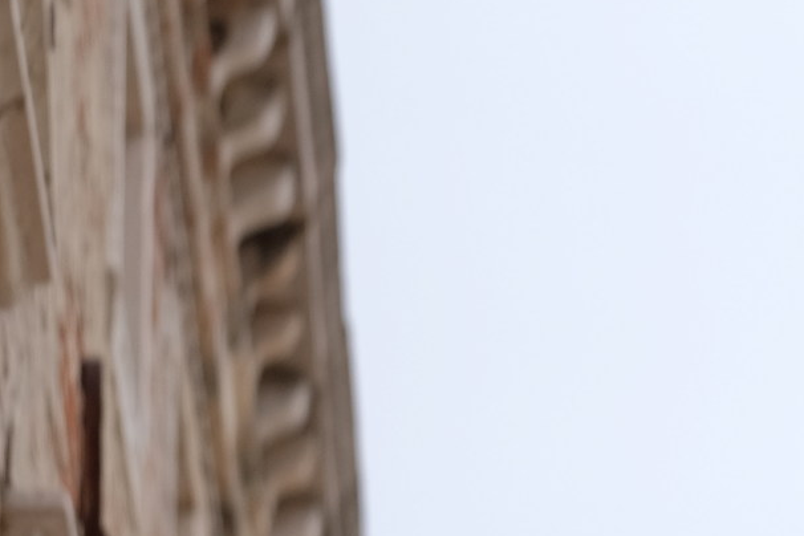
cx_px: 1485
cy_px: 236
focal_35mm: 475
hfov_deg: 4.3
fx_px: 10608
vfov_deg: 2.9
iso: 200
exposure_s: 1/1600
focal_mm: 80
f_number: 2.8
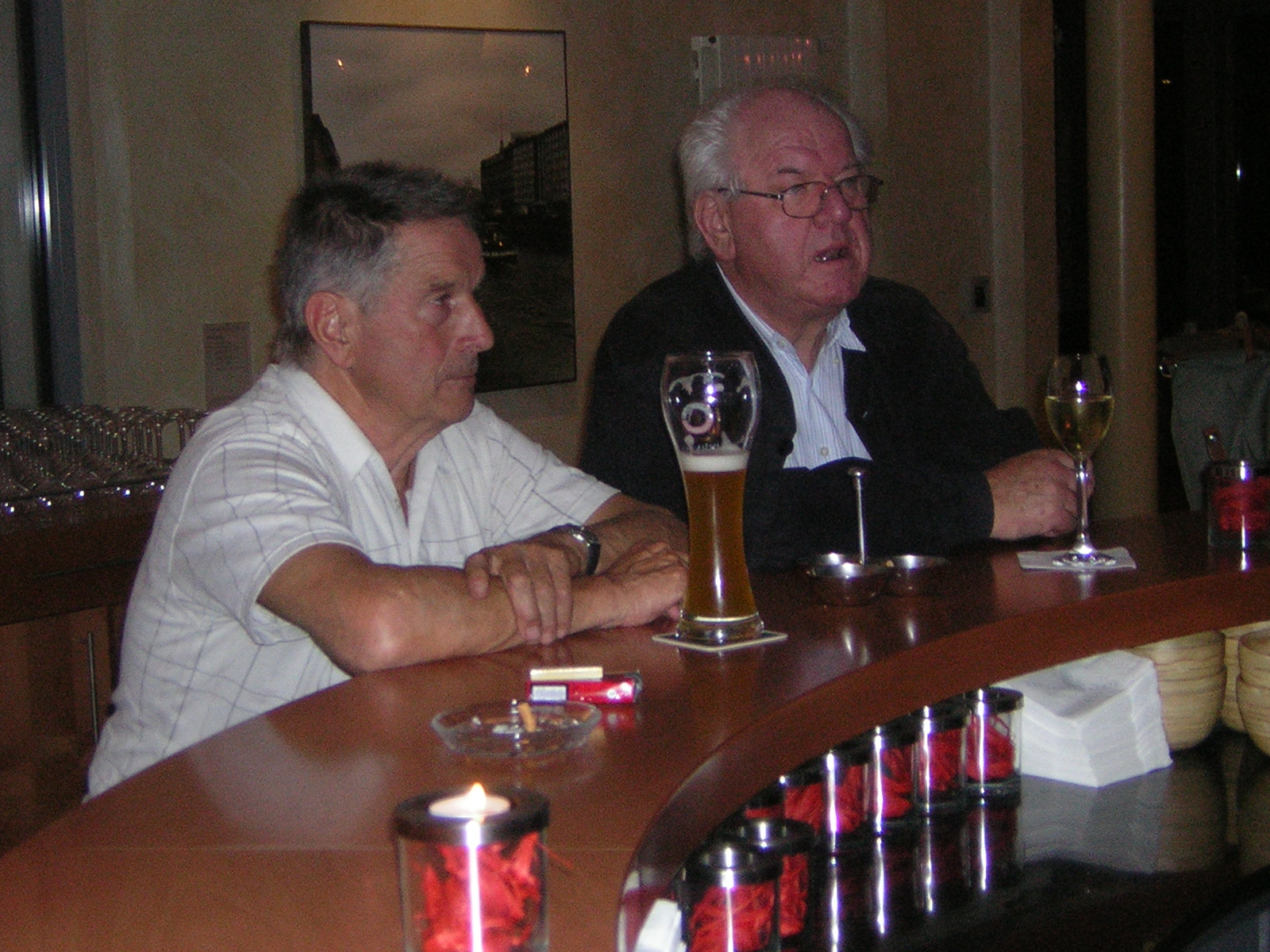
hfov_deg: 29.4
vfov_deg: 22.3
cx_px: 635
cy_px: 476
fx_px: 2421
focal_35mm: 66
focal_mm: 8.6
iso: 123
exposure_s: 1/60.1
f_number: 3.5
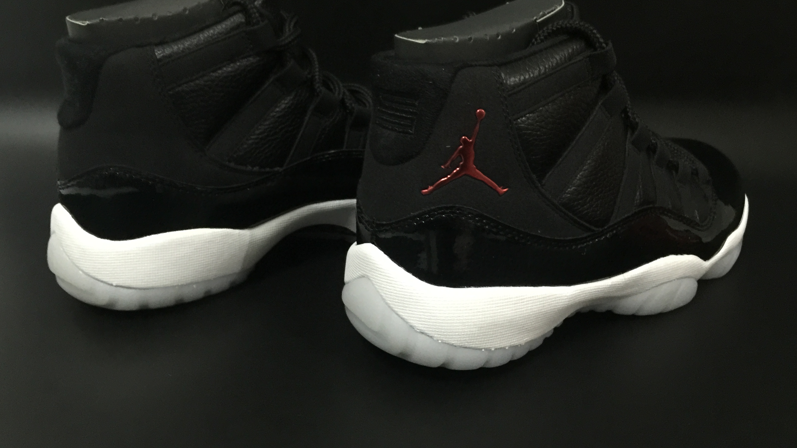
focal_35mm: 32
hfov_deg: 61.0
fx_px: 676
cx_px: 397
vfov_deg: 36.5
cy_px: 176
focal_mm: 4.15
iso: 160
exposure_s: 1/4
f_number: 2.2
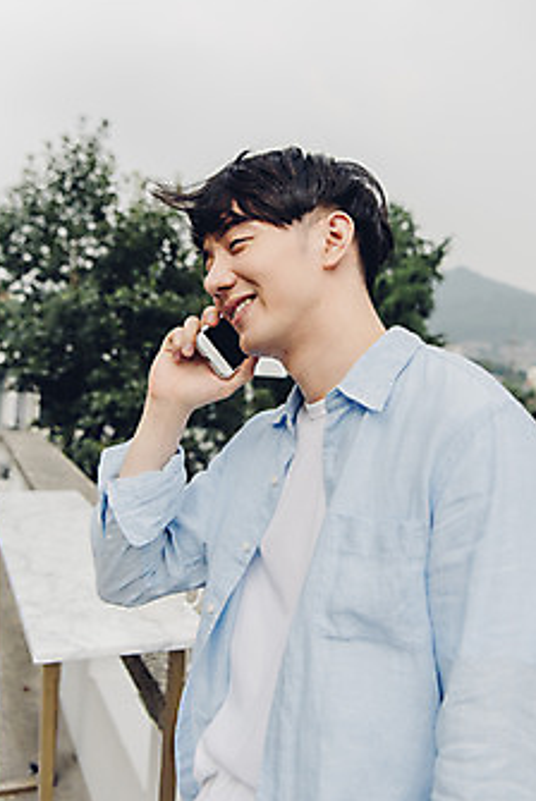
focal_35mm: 37
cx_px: 267
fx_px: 825
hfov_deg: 36.0
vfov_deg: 51.6
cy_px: 328
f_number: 3.5
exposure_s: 1/5000
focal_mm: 31
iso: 400
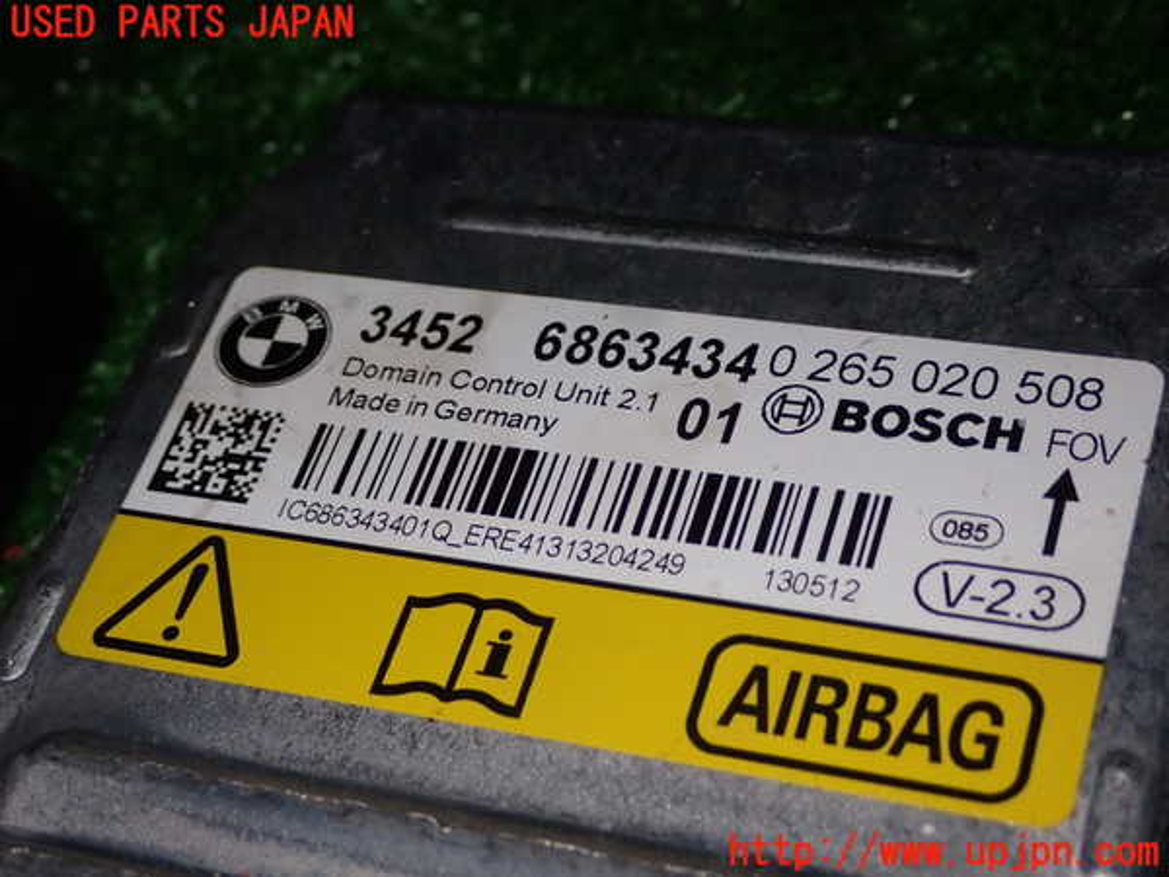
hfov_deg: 29.0
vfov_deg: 21.9
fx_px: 2263
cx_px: 584
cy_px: 438
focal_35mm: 67
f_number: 11
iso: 200
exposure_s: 1/60
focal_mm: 11.88
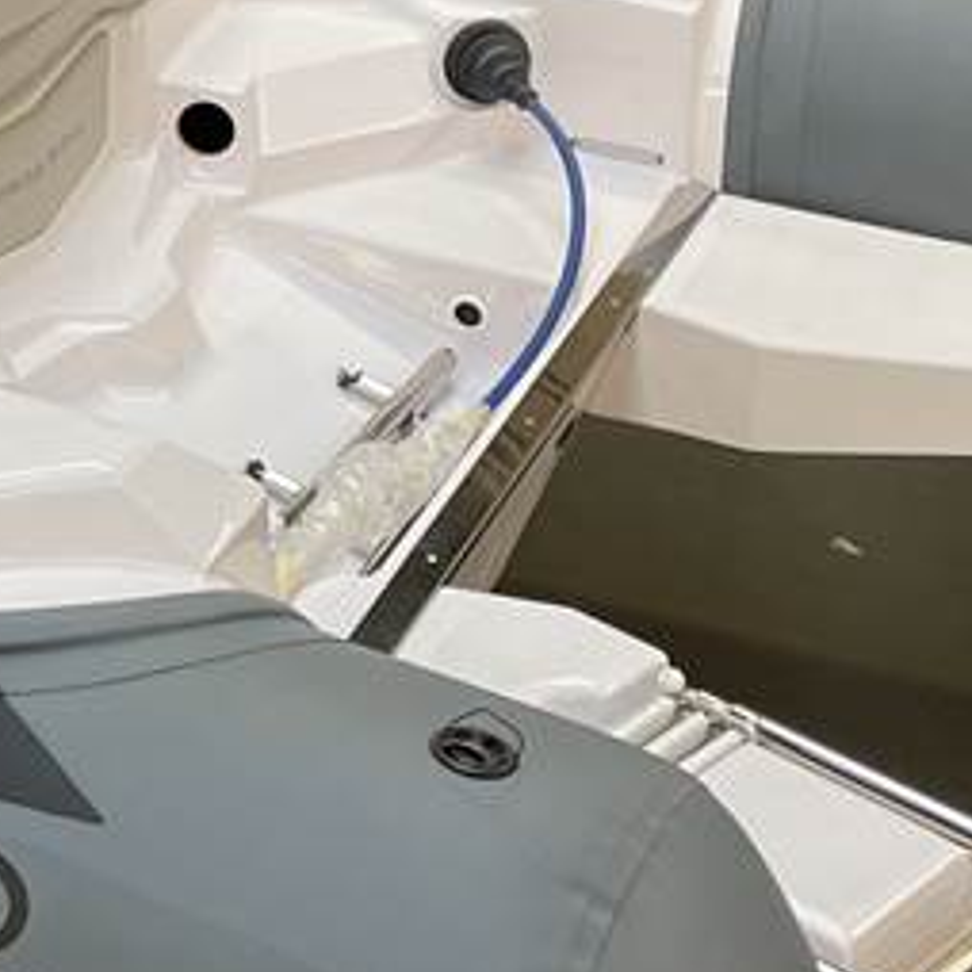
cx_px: -662
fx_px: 3050
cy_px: 34
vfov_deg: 17.7
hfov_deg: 15.9
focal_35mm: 96
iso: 125
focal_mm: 4.2
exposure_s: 1/100
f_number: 1.6
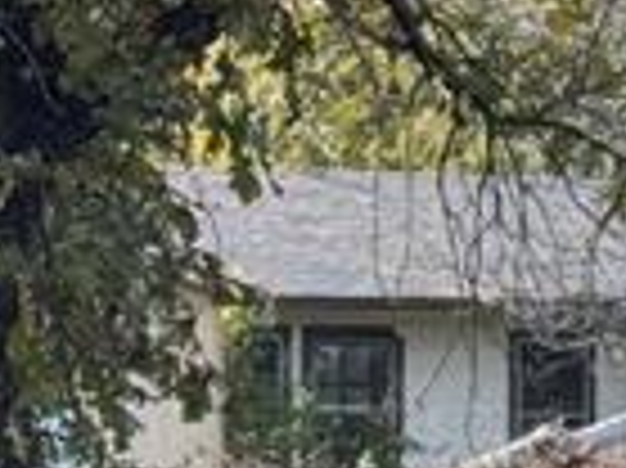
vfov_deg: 4.2
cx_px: 1148
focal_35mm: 354
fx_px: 6396
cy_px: 279
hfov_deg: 5.5
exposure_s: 1/913
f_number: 1.78
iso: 64
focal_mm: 6.76
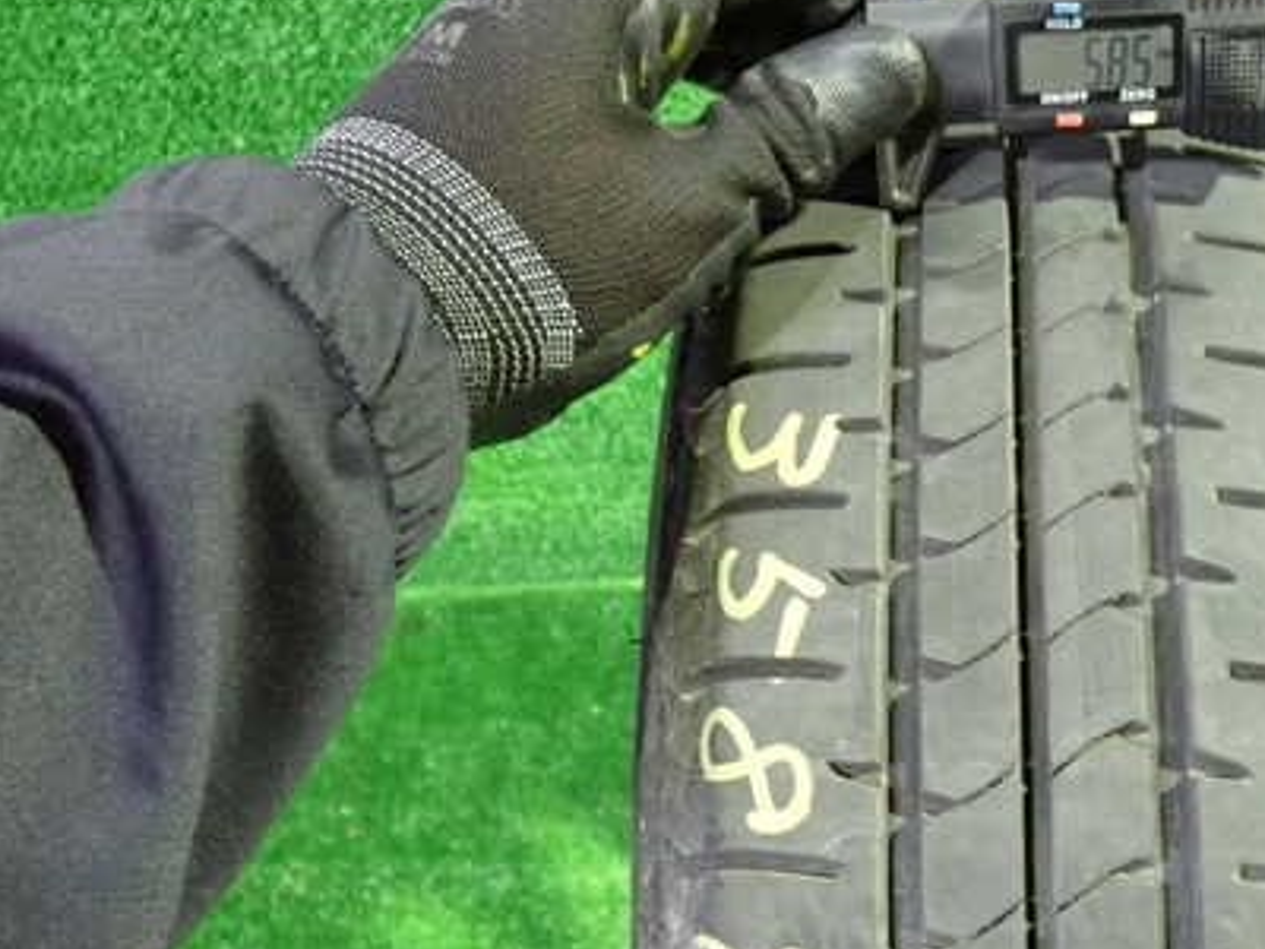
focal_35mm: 45
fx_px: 1644
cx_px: 889
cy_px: 512
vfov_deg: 32.2
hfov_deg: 41.3
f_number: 2.3
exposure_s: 1/15
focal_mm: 5.4
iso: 800
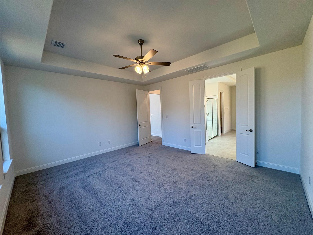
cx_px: 156
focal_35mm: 14
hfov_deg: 102.1
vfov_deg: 85.7
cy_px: 118
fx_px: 127
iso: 80
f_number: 2.2
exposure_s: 1/120
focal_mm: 2.22
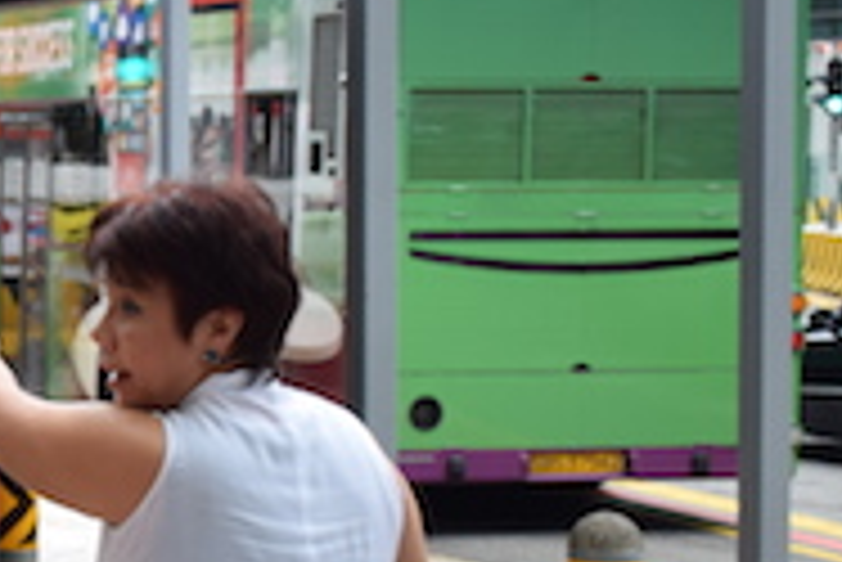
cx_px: -387
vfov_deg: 11.1
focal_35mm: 123
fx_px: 2879
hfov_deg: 15.5
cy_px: 420
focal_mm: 24
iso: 100
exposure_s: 1/200
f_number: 3.8
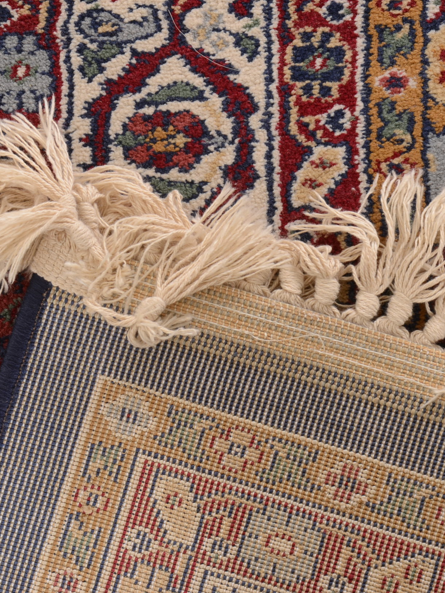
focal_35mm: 175
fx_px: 2999
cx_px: 152
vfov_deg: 11.3
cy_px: 298
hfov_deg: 8.5
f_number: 11
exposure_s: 1/160
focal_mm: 80
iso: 125
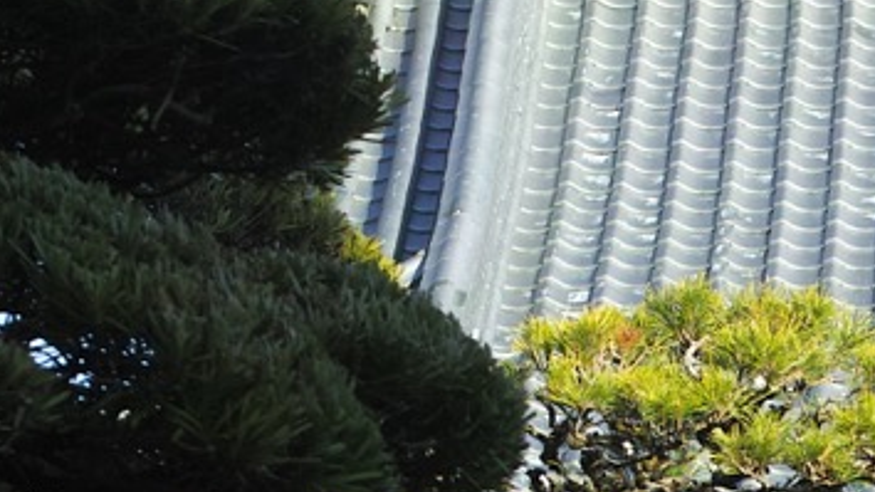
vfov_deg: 4.6
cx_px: 1607
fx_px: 5939
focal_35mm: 256
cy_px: 1152
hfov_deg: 8.1
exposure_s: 1/400
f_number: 3.5
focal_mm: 30
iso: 100
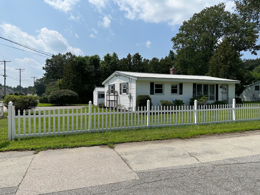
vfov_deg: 56.8
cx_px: 130
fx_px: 180
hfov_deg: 71.6
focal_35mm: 24
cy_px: 98
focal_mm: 6.86
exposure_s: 1/6623
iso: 80
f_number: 1.78
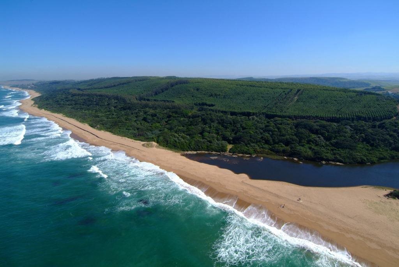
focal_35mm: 18
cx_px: 200
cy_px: 134
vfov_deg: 67.5
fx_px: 200
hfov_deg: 89.9
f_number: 5.6
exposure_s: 1/1000
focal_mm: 12
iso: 200
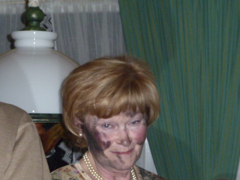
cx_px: 120
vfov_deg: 9.9
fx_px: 1040
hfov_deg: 13.2
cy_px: 90
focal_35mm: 150
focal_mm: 13.7
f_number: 4.2
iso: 400
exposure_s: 1/125
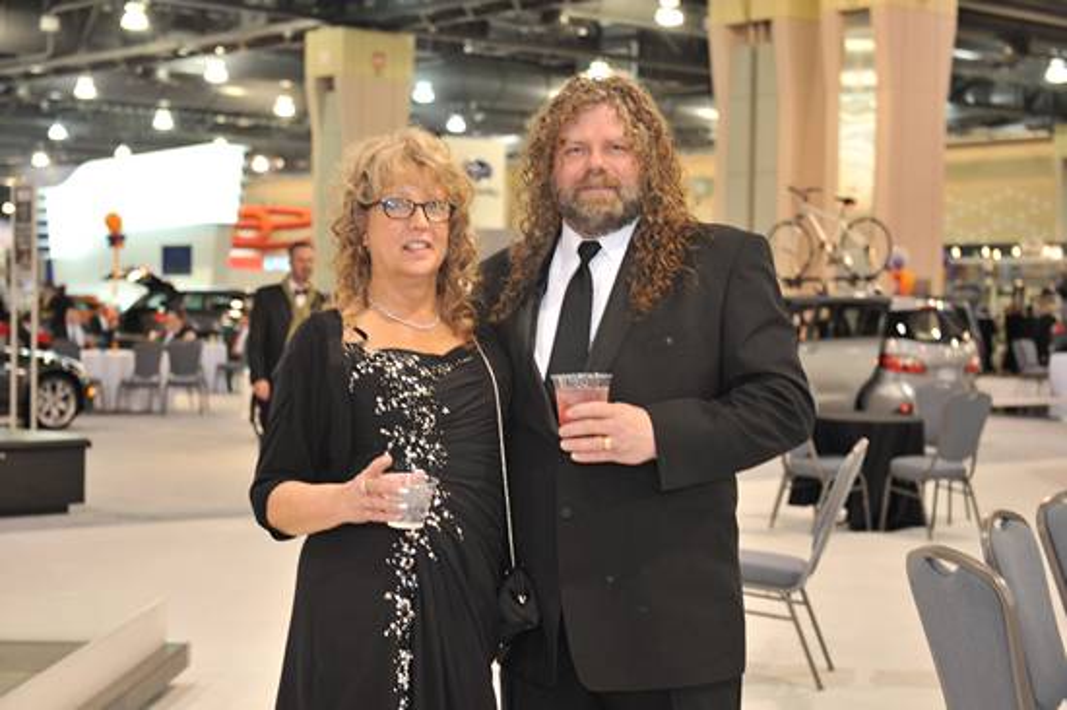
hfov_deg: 28.9
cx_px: 534
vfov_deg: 19.4
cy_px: 355
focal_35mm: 70
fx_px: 2073
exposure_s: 1/80
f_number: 5
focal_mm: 70
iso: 1250
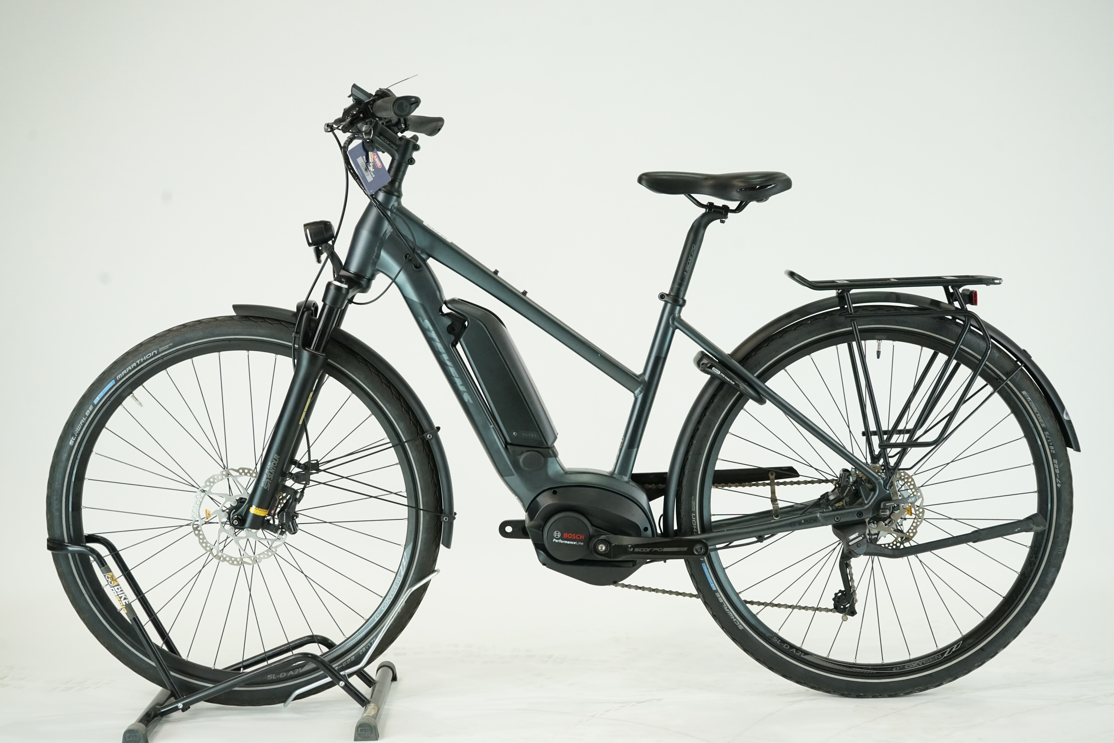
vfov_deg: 26.5
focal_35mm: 51
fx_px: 1578
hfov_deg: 38.9
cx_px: 557
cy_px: 372
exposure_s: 1/200
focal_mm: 51
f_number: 7.1
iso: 2500
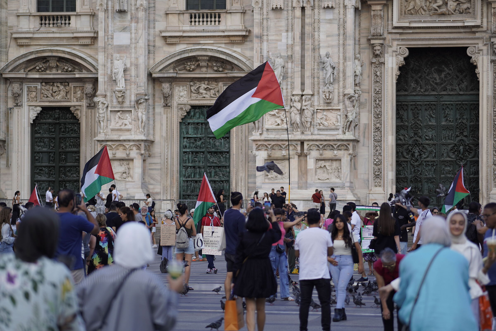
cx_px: 248
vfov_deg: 12.2
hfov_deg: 18.2
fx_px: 1550
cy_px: 166
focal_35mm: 112
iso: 100
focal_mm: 75
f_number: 2
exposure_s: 1/640
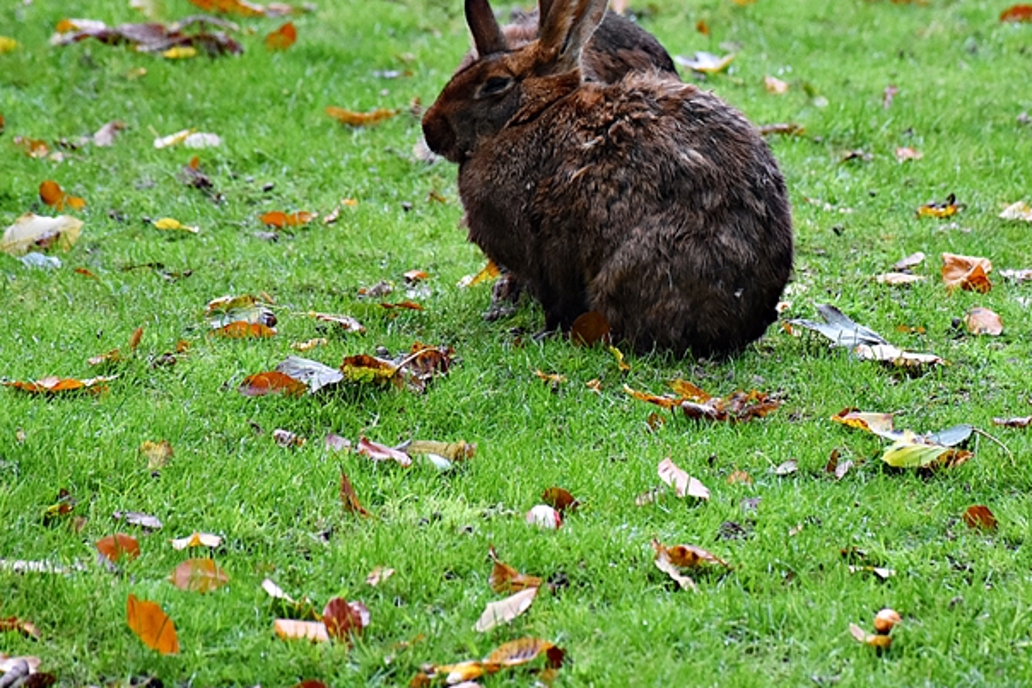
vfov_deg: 3.9
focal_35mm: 356
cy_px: 177
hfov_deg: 5.8
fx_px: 10207
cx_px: 716
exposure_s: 1/500
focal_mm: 140
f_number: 5.6
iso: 2000
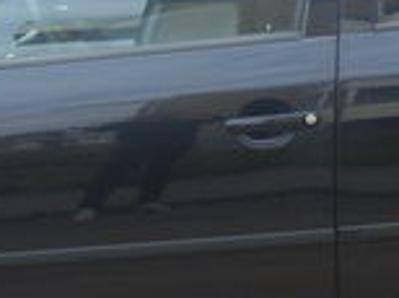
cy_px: 101
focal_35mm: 158
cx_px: 378
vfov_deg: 9.4
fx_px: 1818
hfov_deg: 12.4
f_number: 3
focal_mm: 6.3
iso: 80
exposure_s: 1/180
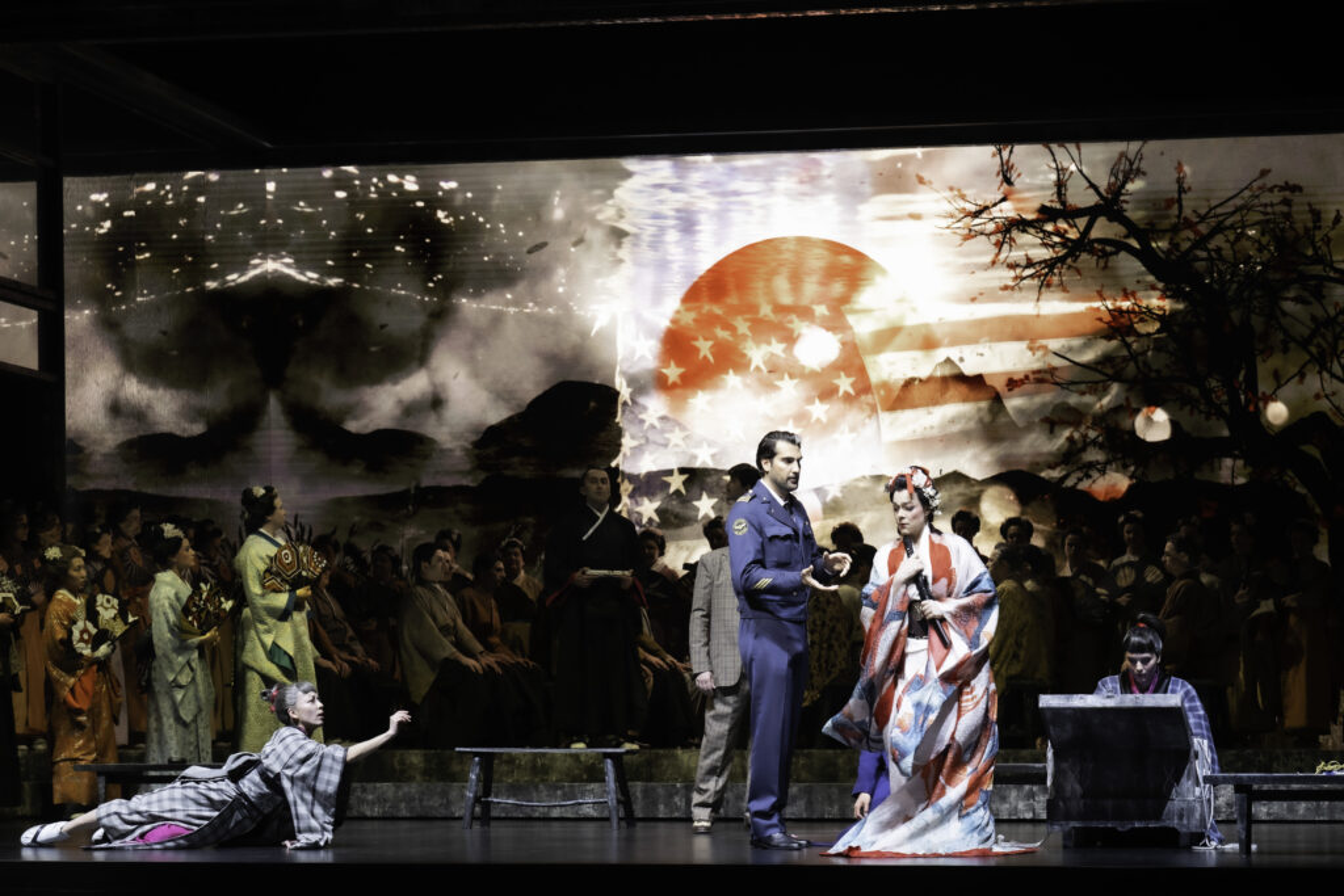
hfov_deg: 25.7
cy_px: 448
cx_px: 672
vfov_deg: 17.3
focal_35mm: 79
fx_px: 2950
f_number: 4.5
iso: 1250
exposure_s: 1/250
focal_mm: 79
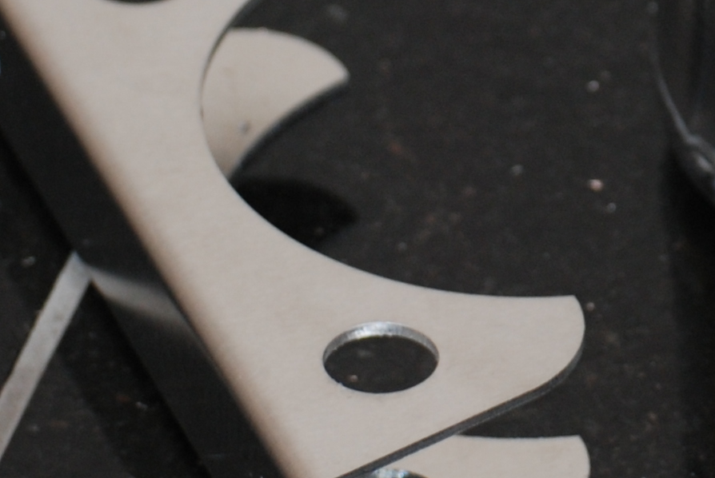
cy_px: -277
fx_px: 12922
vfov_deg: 2.1
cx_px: 921
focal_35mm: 650
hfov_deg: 3.2
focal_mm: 100
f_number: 4.8
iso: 250
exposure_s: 1/60
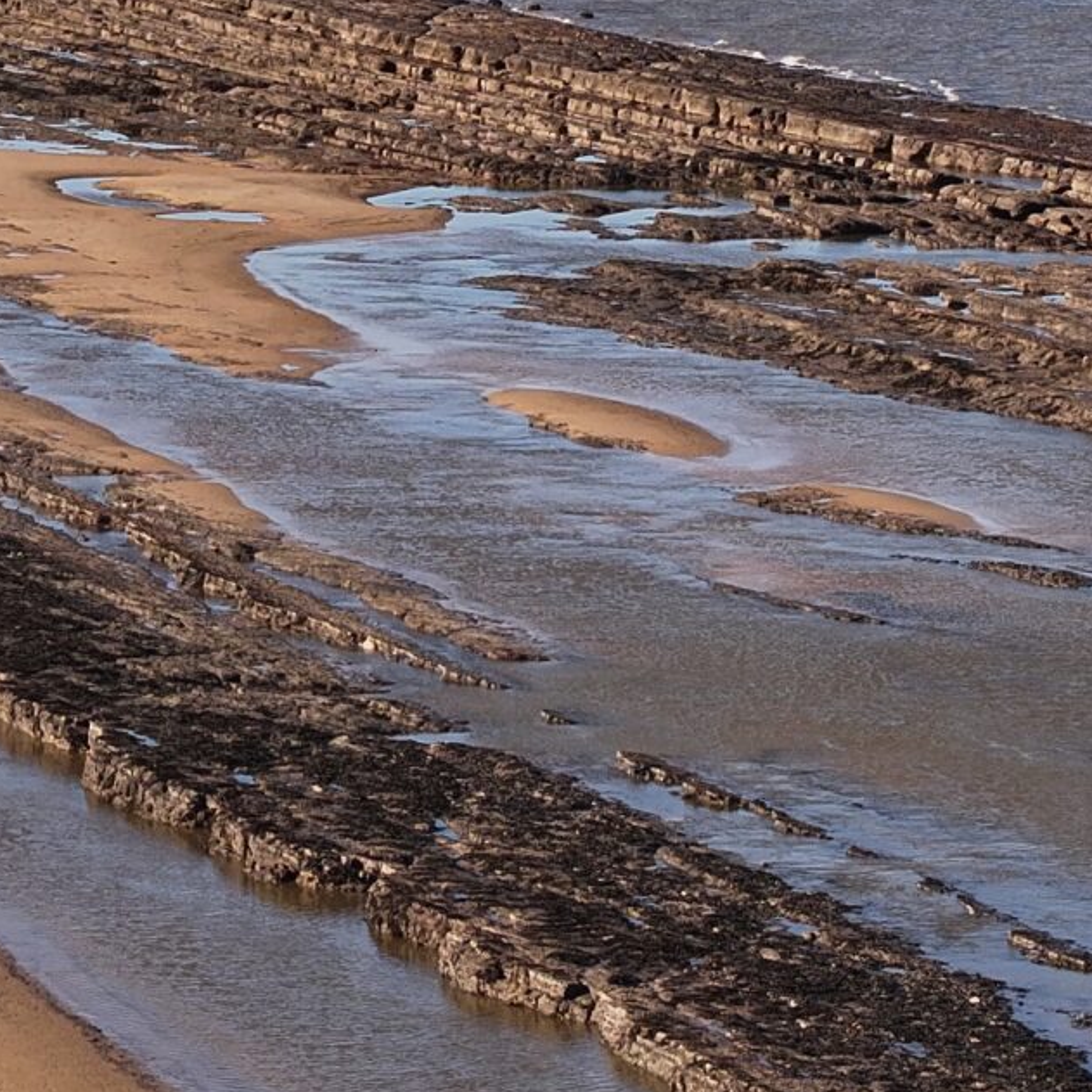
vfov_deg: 6.9
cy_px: -93
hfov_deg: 6.9
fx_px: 8958
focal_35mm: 251
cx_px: -38
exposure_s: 1/1250
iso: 100
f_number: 2.8
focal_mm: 19.35
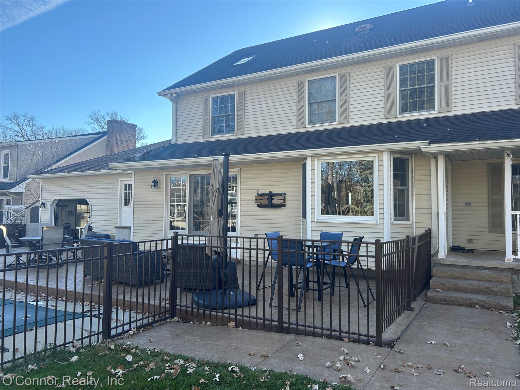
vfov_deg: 53.1
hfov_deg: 67.3
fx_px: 391
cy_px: 195
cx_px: 260
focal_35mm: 26
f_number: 1.5
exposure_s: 1/718
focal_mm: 5.7
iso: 50
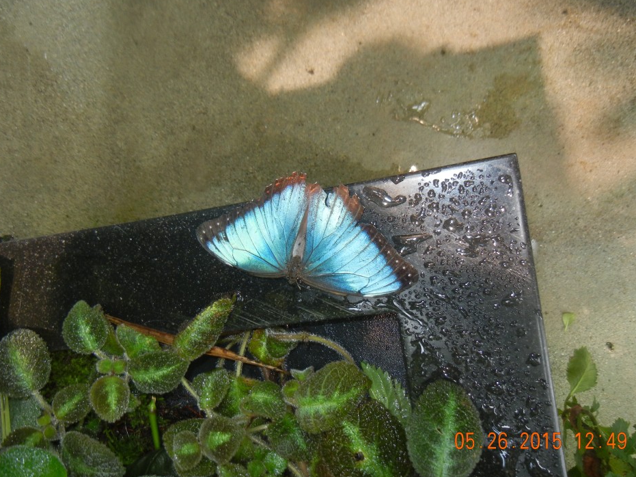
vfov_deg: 42.9
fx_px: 606
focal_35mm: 33
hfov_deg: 55.4
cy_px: 233
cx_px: 320
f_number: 3.5
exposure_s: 1/30
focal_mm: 5.4
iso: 200
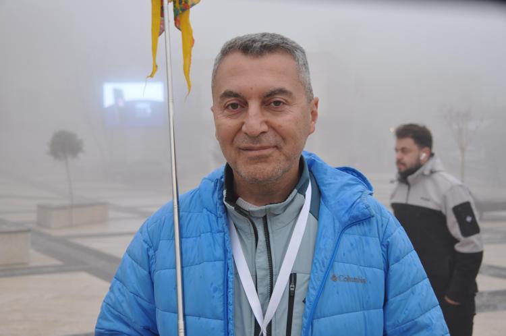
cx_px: 253
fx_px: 674
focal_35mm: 48
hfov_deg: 41.2
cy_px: 168
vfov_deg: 28.0
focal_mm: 32
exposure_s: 1/125
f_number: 5.6
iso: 220
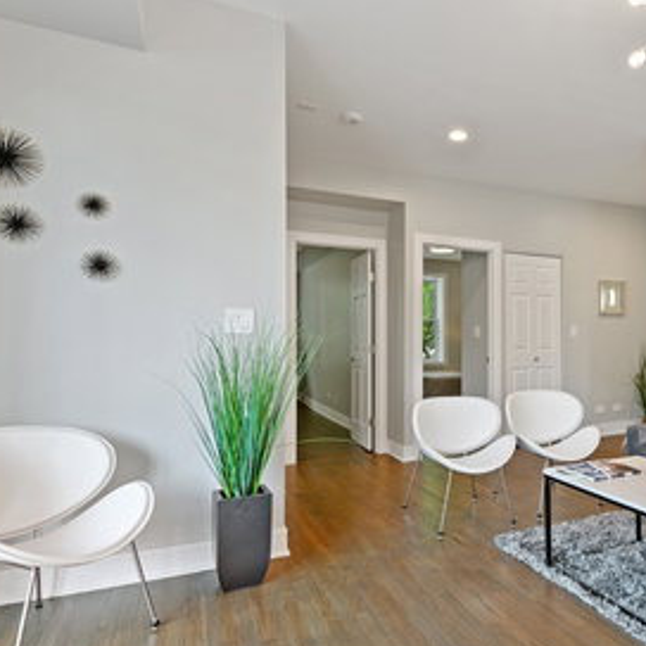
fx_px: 507
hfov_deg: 61.6
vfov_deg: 64.9
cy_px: 354
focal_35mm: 24
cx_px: 480
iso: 200
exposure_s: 1/4
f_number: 9.5
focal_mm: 16
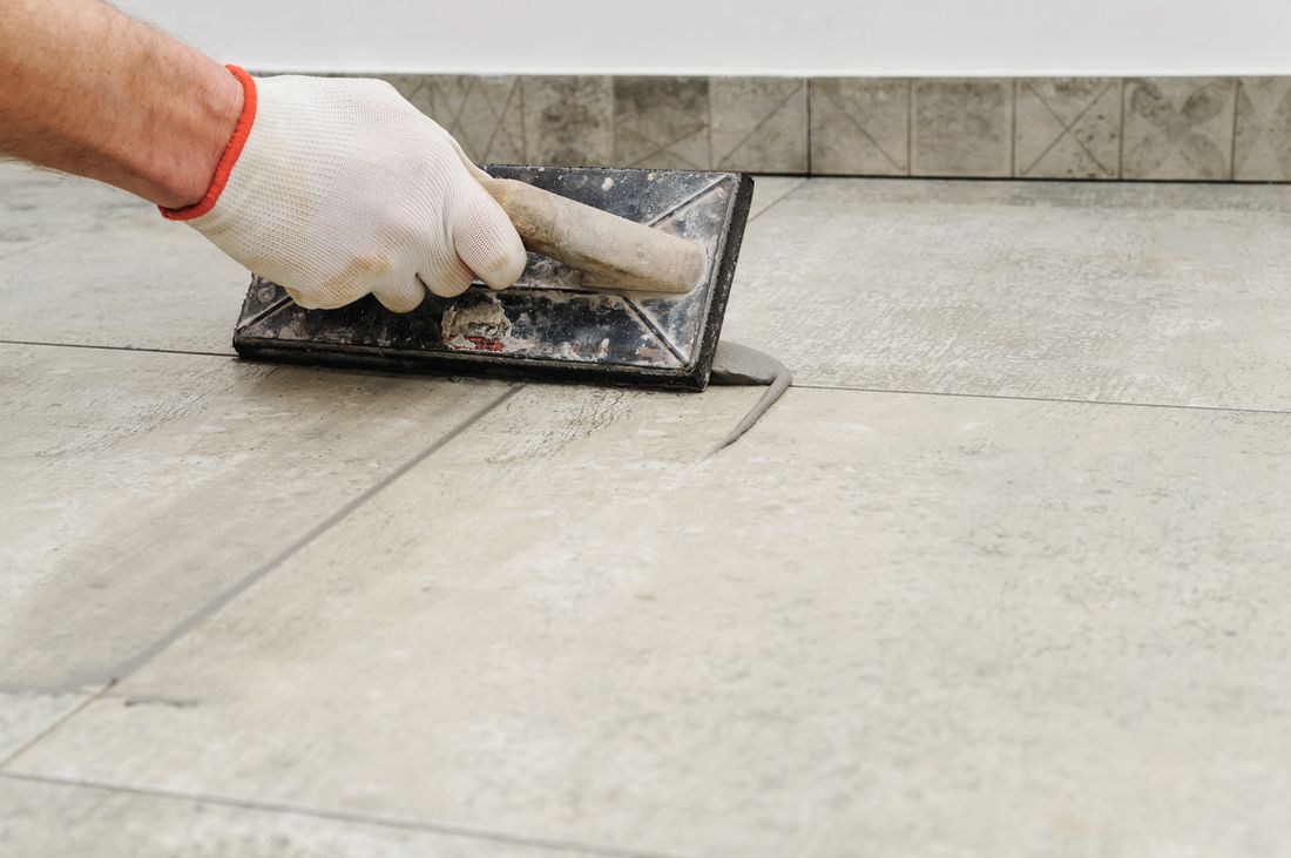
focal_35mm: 56
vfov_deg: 24.1
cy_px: 429
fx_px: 2006
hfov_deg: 35.7
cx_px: 646
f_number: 8
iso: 320
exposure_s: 1/100
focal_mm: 56
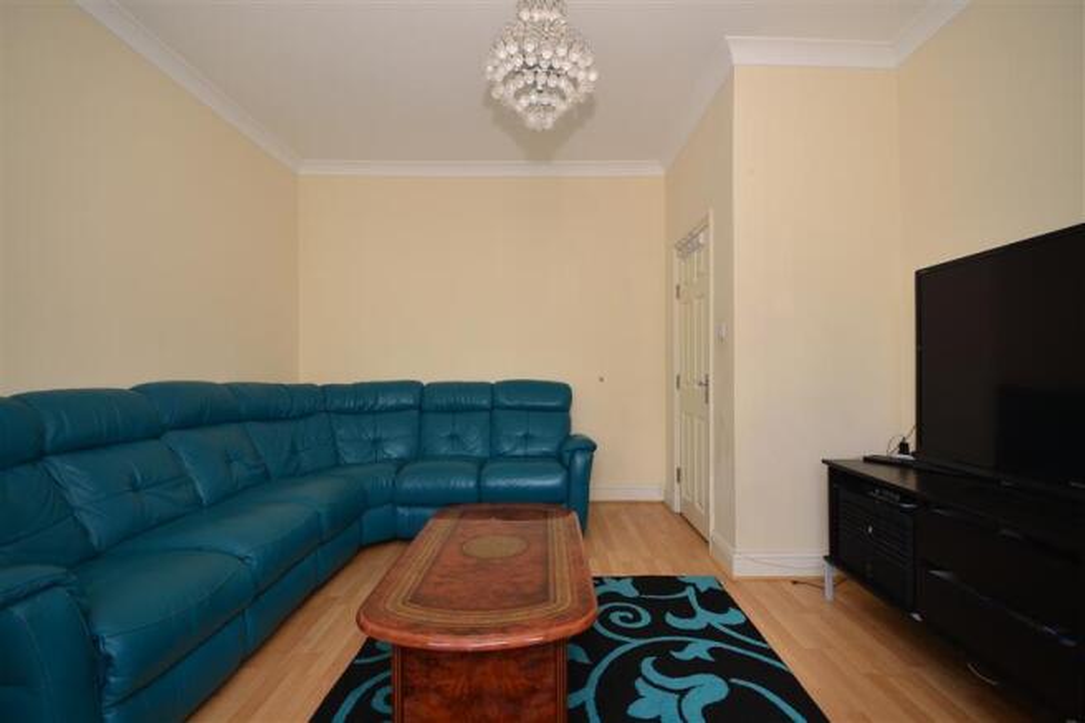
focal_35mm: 15
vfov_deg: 77.3
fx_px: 452
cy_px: 362
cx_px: 542
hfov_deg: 100.4
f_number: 7.1
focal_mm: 10
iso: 200
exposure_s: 1/13
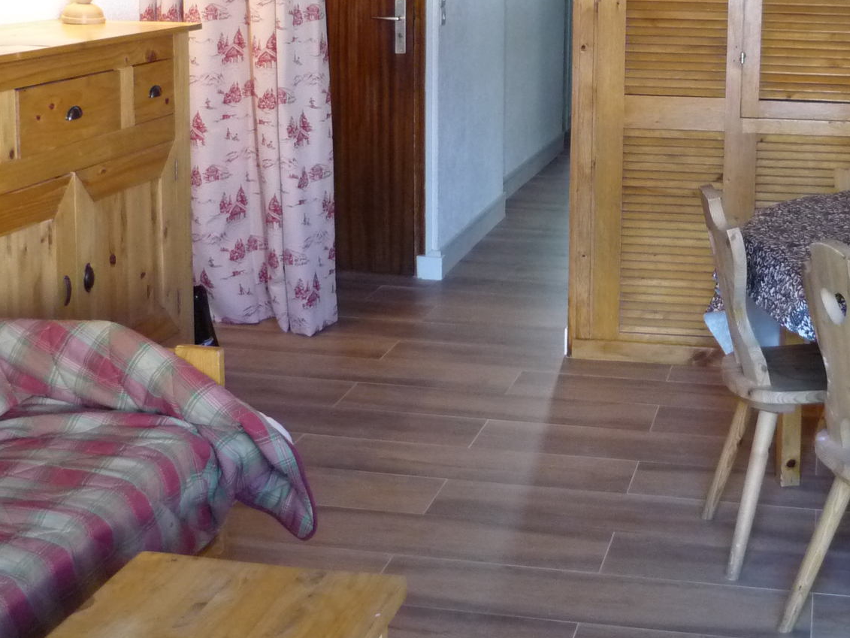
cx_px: 611
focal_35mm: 56
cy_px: 110
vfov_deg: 25.6
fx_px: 1376
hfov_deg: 33.8
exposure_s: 1/30
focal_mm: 5.5
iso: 400
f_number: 2.8
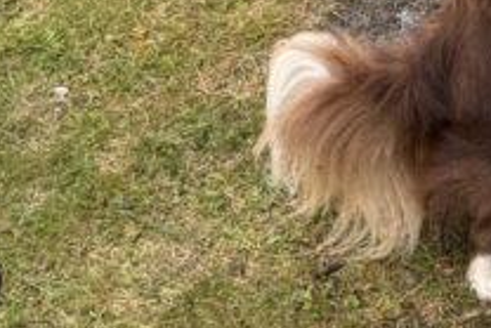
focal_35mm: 123
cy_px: -333
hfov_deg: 16.5
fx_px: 1679
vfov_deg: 10.3
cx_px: 425
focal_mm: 6.76
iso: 80
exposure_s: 1/252
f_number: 1.78
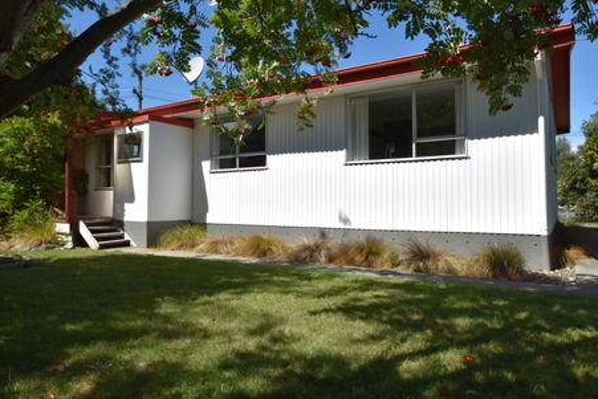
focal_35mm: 25
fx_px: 415
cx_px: 297
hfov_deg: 71.5
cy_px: 196
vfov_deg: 51.3
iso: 200
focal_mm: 16
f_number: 11
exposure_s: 1/500
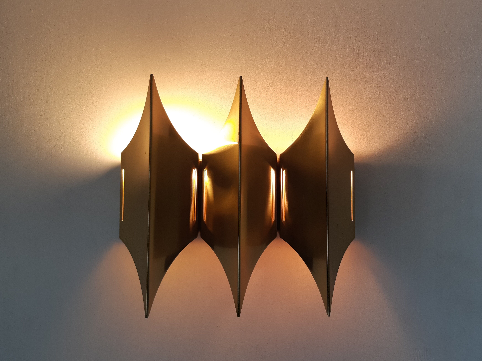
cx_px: 241
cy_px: 180
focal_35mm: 26
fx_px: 362
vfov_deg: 53.1
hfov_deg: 67.3
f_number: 1.7
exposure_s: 1/113
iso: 40
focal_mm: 3.93
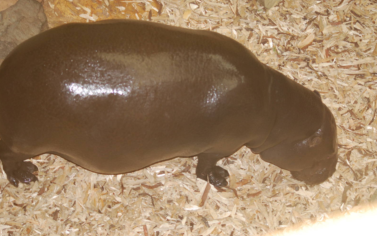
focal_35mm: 108
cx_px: 188
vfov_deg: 12.1
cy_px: 109
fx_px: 1110
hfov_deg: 19.3
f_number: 4
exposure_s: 1/125
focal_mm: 70
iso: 500
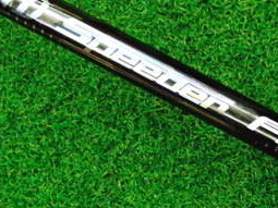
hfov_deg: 21.1
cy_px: 97
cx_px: 169
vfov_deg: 15.9
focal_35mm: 93
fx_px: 747
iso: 3200
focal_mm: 6.42
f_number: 3.6
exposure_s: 1/250
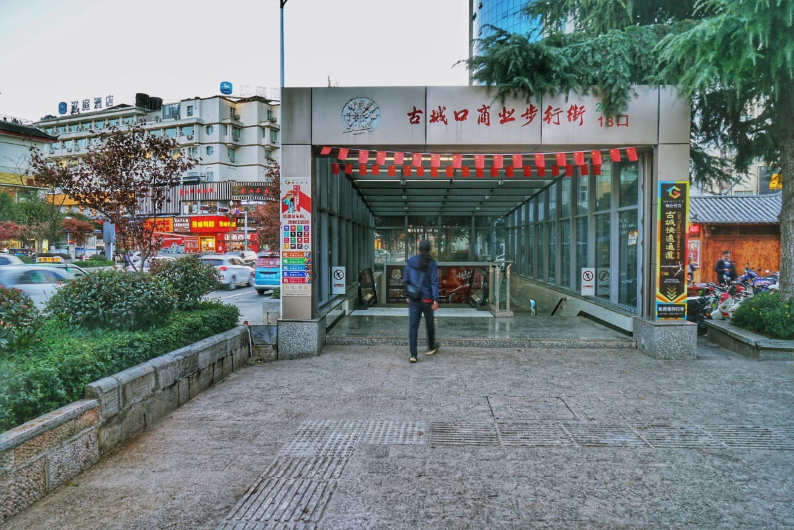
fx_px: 529
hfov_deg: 73.7
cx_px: 397
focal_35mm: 24
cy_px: 265
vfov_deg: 53.1
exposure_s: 1/13
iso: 200
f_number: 11
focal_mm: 24
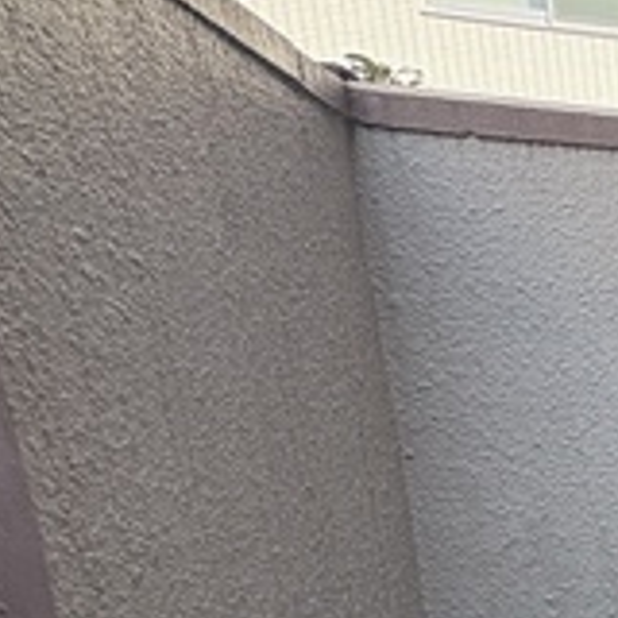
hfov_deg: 19.5
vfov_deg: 29.3
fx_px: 1091
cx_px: 1209
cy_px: 635
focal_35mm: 54
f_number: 2.2
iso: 40
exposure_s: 1/180
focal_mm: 2.22
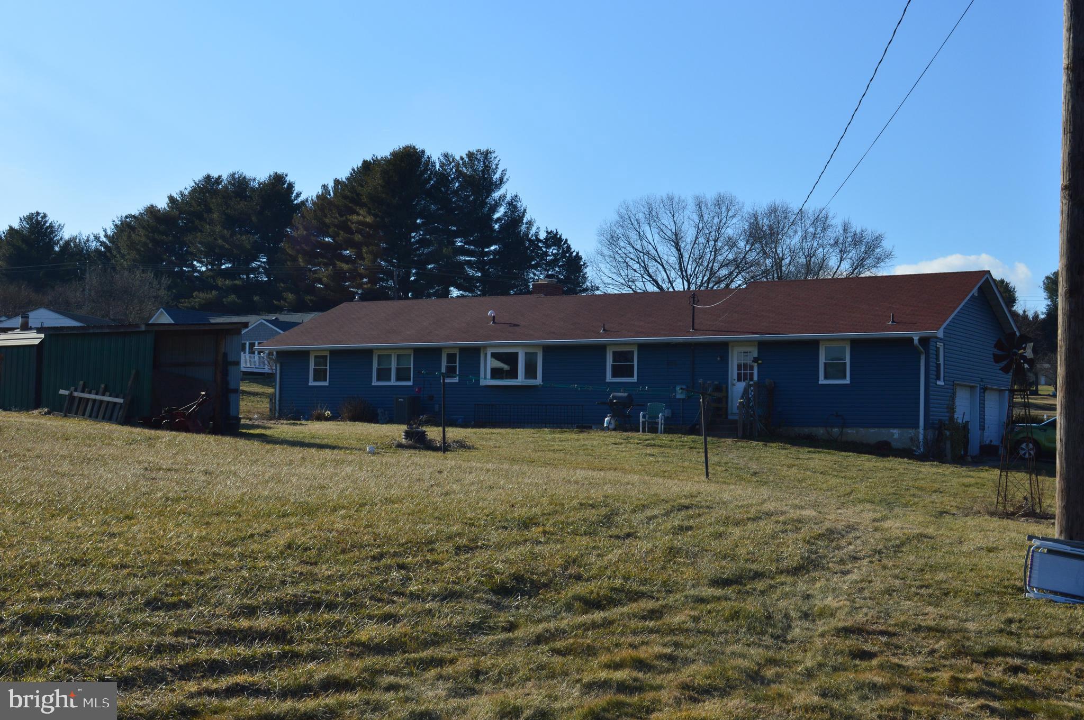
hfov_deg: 43.6
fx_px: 1354
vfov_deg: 29.8
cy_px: 360
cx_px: 542
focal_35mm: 45
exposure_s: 1/500
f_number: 11
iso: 360
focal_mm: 30
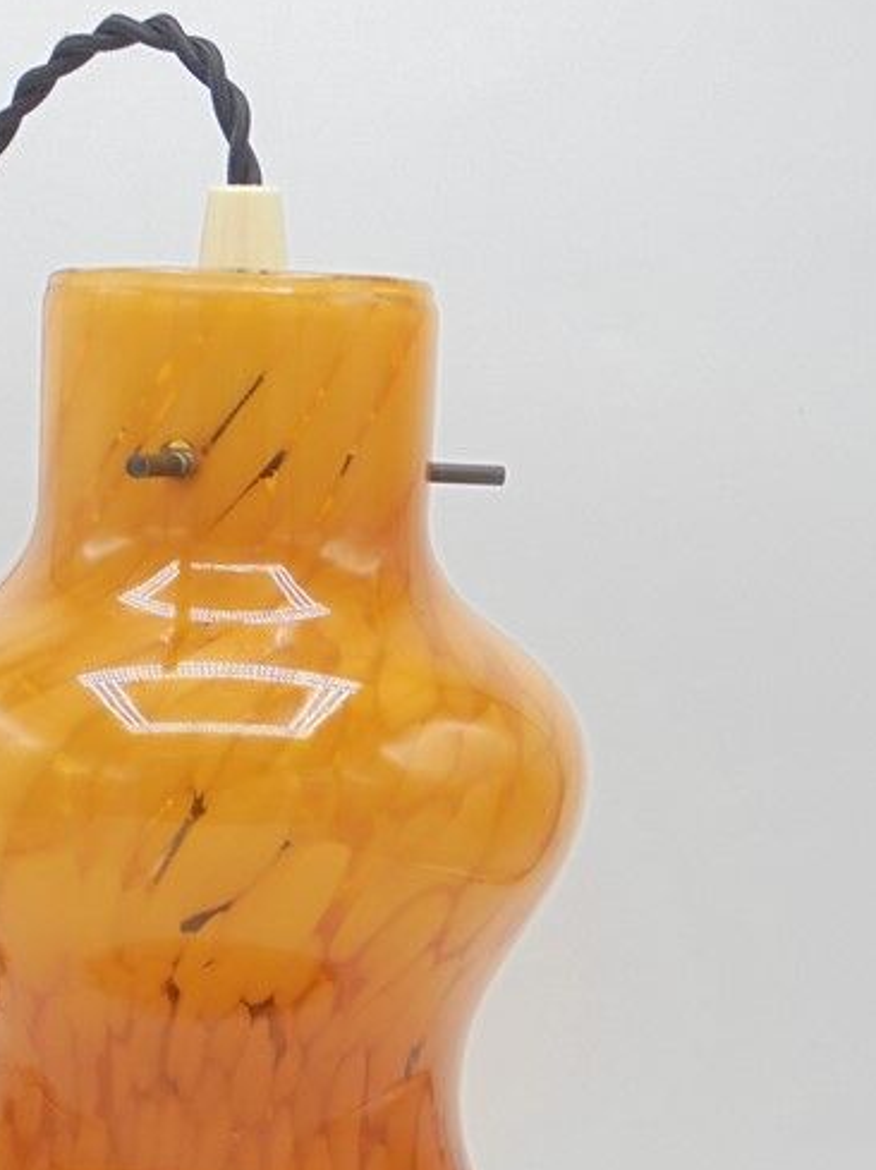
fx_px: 2365
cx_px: 221
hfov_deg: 20.8
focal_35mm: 70
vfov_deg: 26.9
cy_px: 1043
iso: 100
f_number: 4.2
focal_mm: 6.9
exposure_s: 1/40
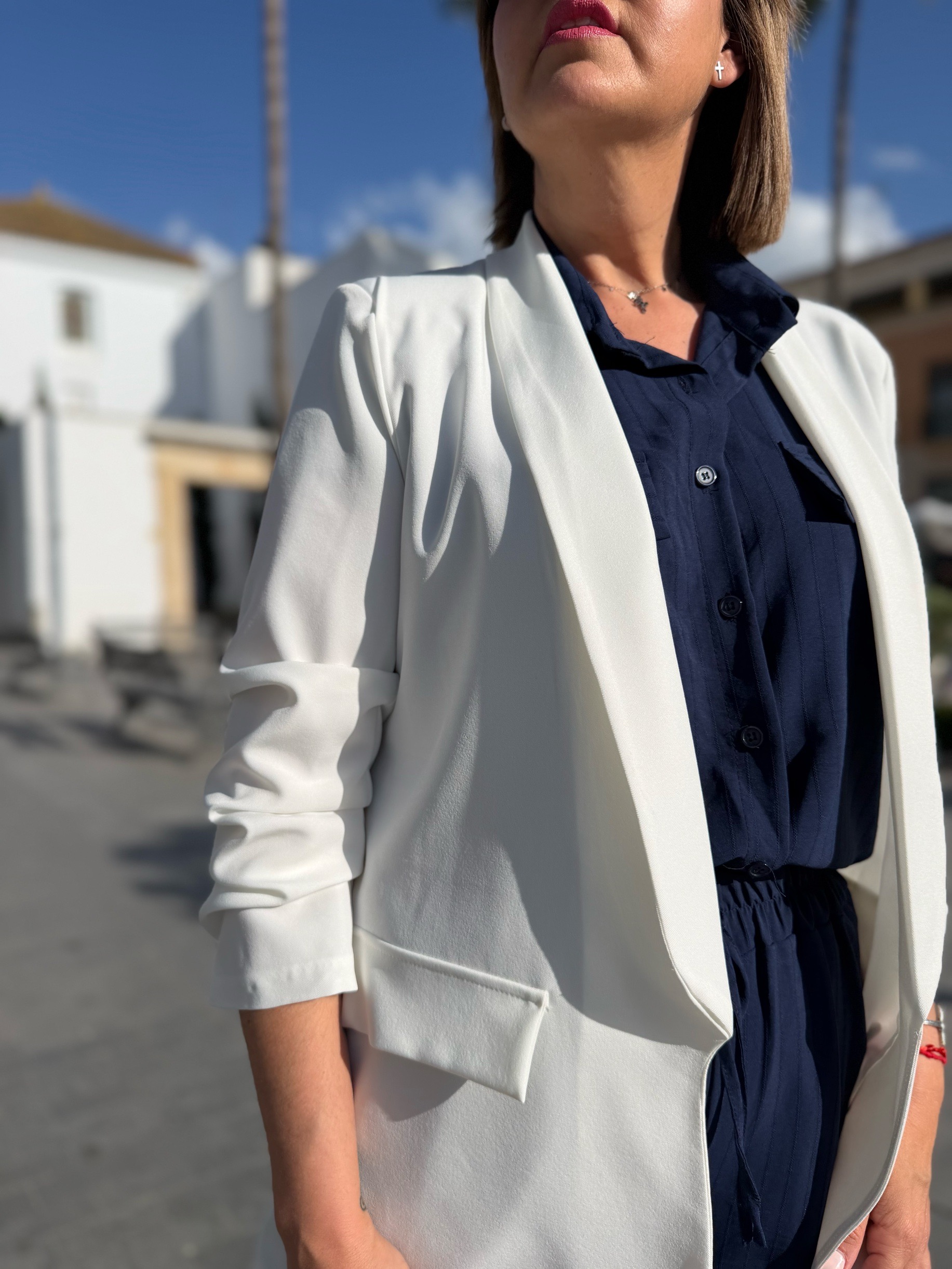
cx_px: 476
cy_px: 634
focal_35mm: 24
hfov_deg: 56.8
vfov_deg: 71.6
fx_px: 880
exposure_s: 1/10309
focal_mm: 6.76
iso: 80
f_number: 1.78
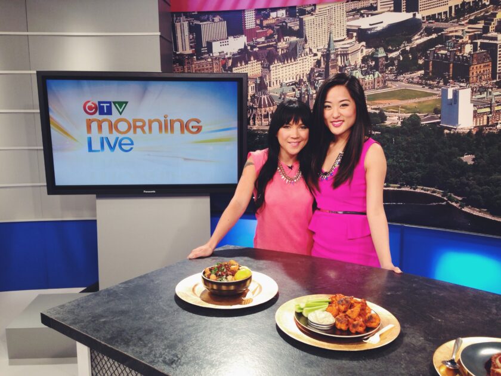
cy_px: 188
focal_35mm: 33
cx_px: 250
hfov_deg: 55.4
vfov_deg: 42.9
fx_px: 478
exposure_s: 1/24
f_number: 2.4
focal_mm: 4.12
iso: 50
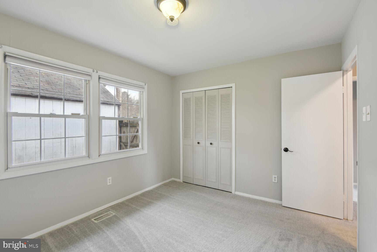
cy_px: 126
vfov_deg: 73.7
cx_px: 188
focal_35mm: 16
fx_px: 168
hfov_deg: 96.7
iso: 200
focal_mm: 16
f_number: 8
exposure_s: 1/8
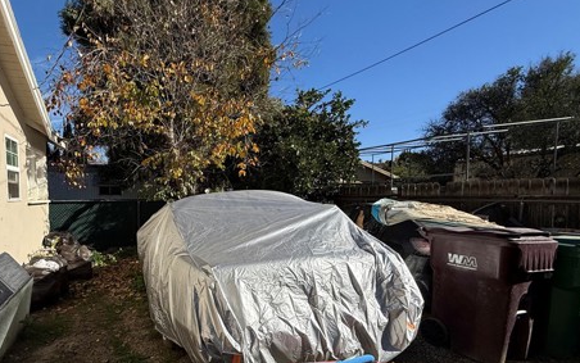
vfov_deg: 56.8
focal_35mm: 21
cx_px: 219
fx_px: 332
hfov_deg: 80.8
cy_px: 222
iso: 64
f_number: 2.2
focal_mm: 2.22
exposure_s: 1/3460
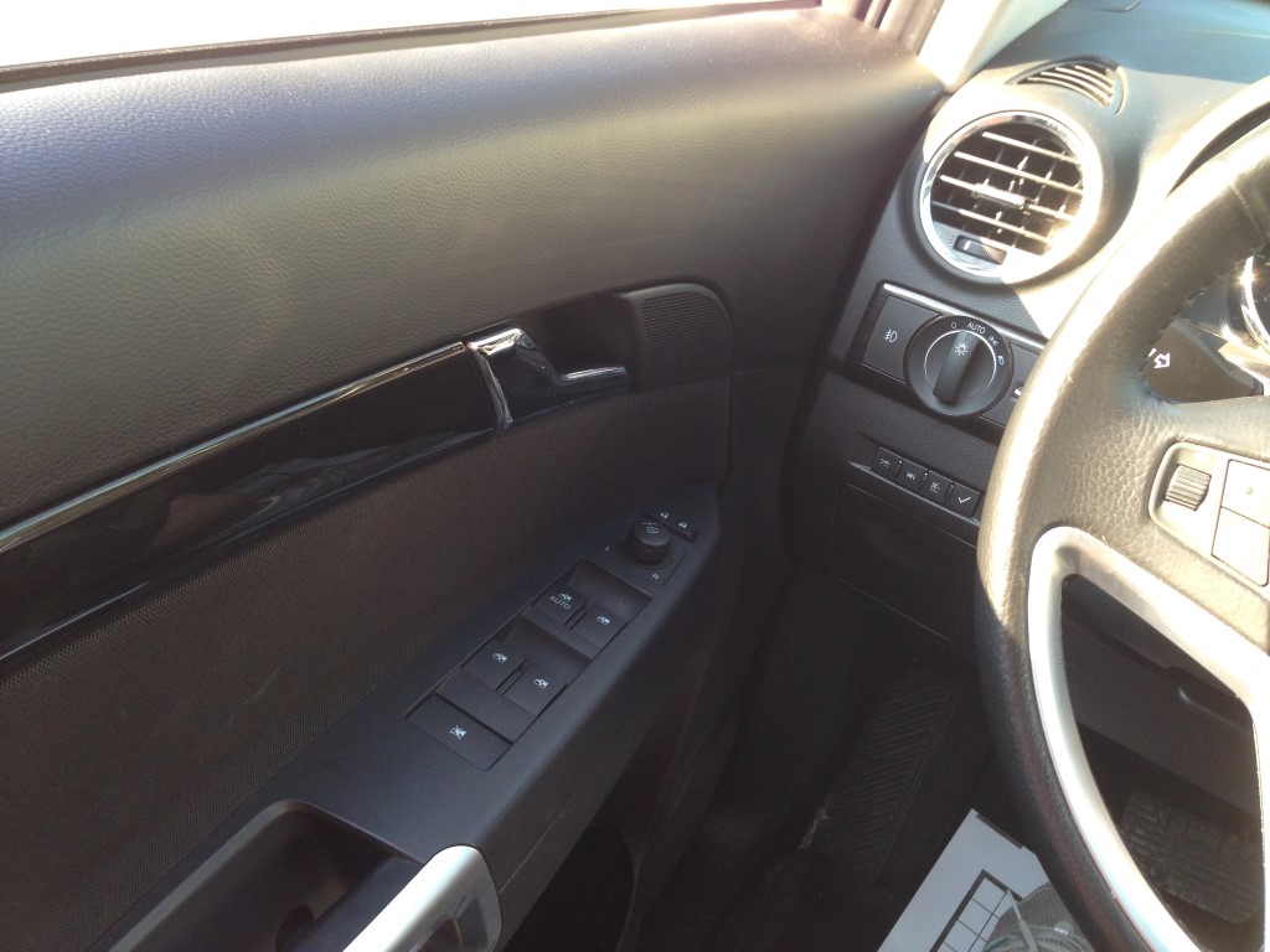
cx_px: 635
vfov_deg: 42.9
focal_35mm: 33
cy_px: 476
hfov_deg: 55.4
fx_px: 1211
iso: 64
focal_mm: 4.12
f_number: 2.4
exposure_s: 1/60
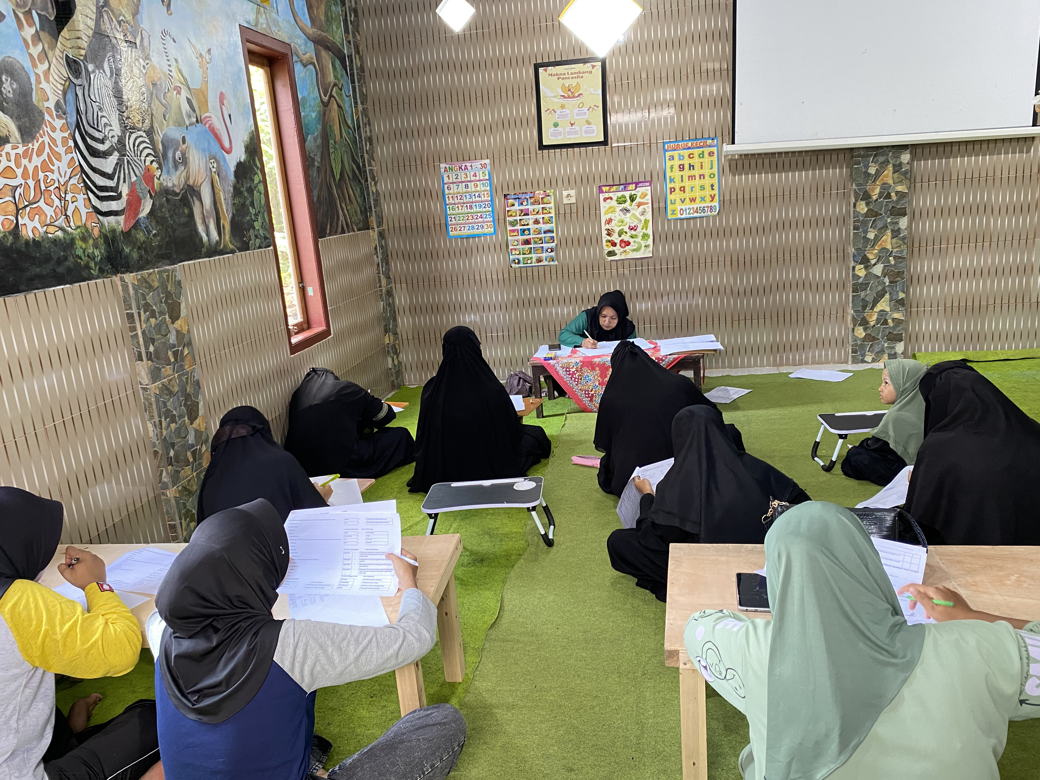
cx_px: 530
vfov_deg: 51.3
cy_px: 403
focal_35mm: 27
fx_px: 811
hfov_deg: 65.3
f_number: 1.8
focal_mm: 4.25
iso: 200
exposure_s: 1/60
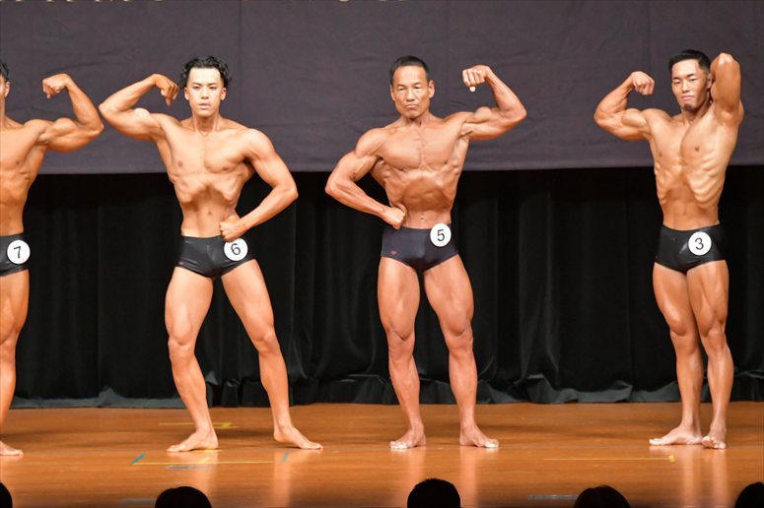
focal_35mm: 270
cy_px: 254
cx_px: 382
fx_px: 5727
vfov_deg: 5.1
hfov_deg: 7.6
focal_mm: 180
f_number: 5.6
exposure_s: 1/400
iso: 8000
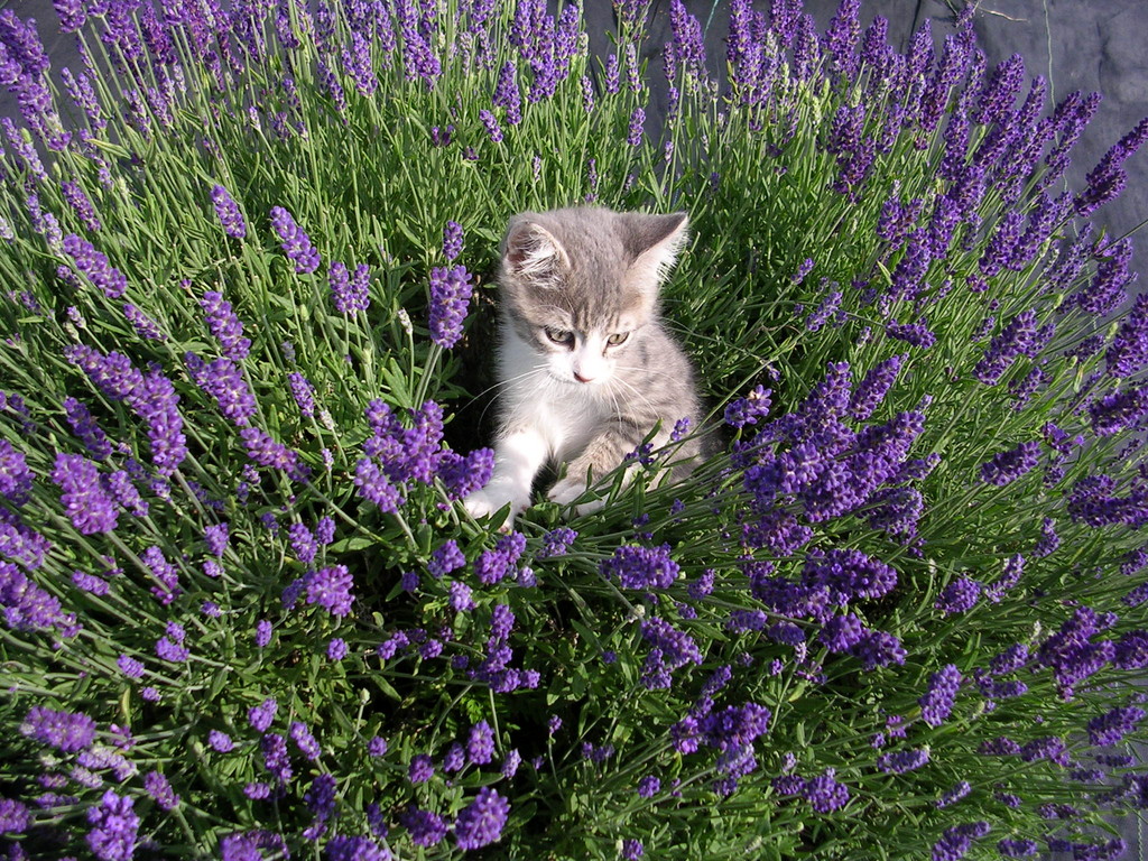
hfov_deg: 49.0
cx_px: 574
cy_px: 430
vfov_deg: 37.7
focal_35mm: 38
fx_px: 1260
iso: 50
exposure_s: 1/650
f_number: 2.8
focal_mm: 5.8
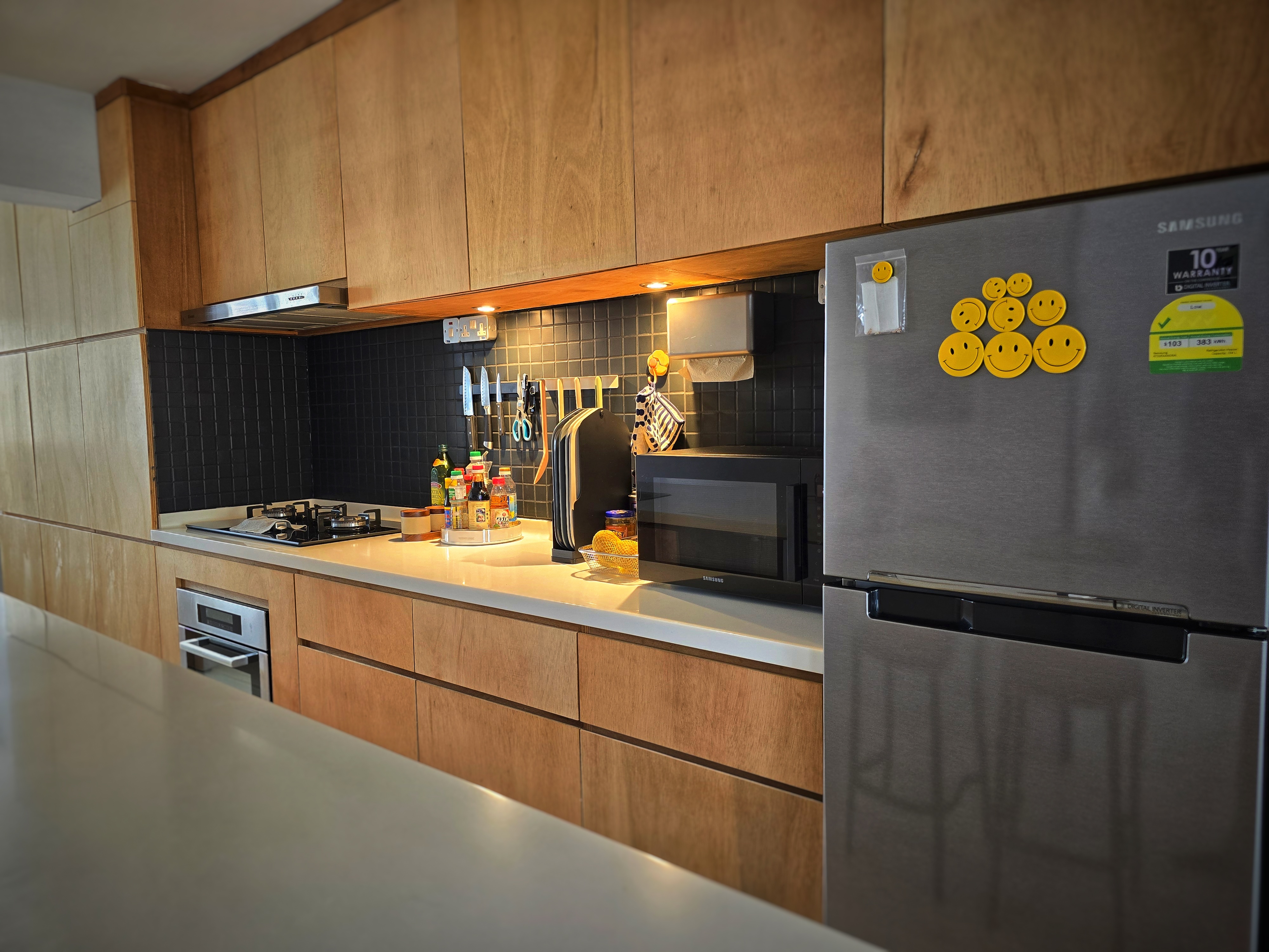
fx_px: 843
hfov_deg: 73.9
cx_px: 634
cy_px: 476
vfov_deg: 58.9
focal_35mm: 23
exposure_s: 1/100
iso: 160
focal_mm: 6.3
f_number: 1.7
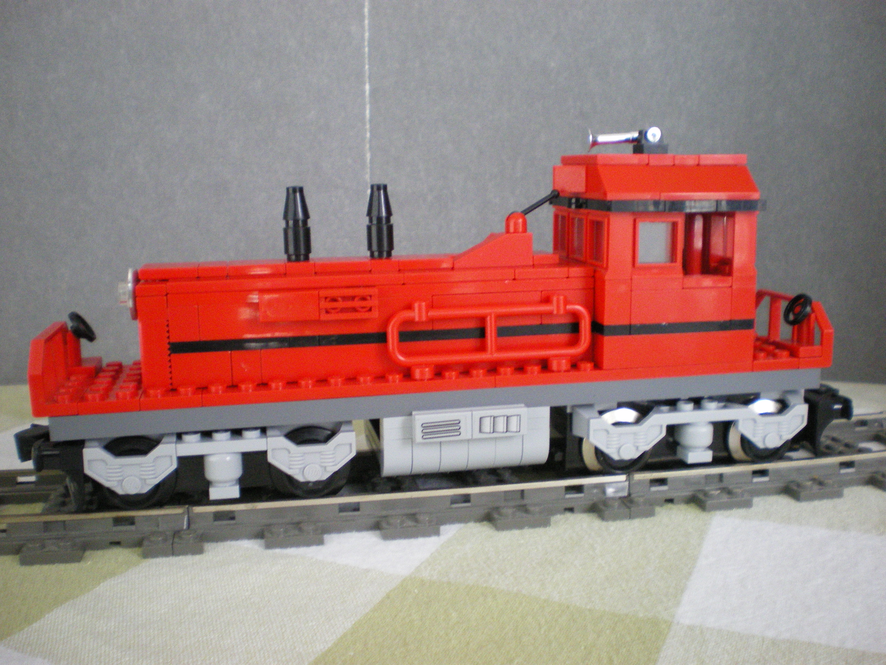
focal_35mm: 36
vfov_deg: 39.7
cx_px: 443
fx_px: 921
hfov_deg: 51.4
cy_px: 332
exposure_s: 1/50
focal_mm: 6.3
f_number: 3.1
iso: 500
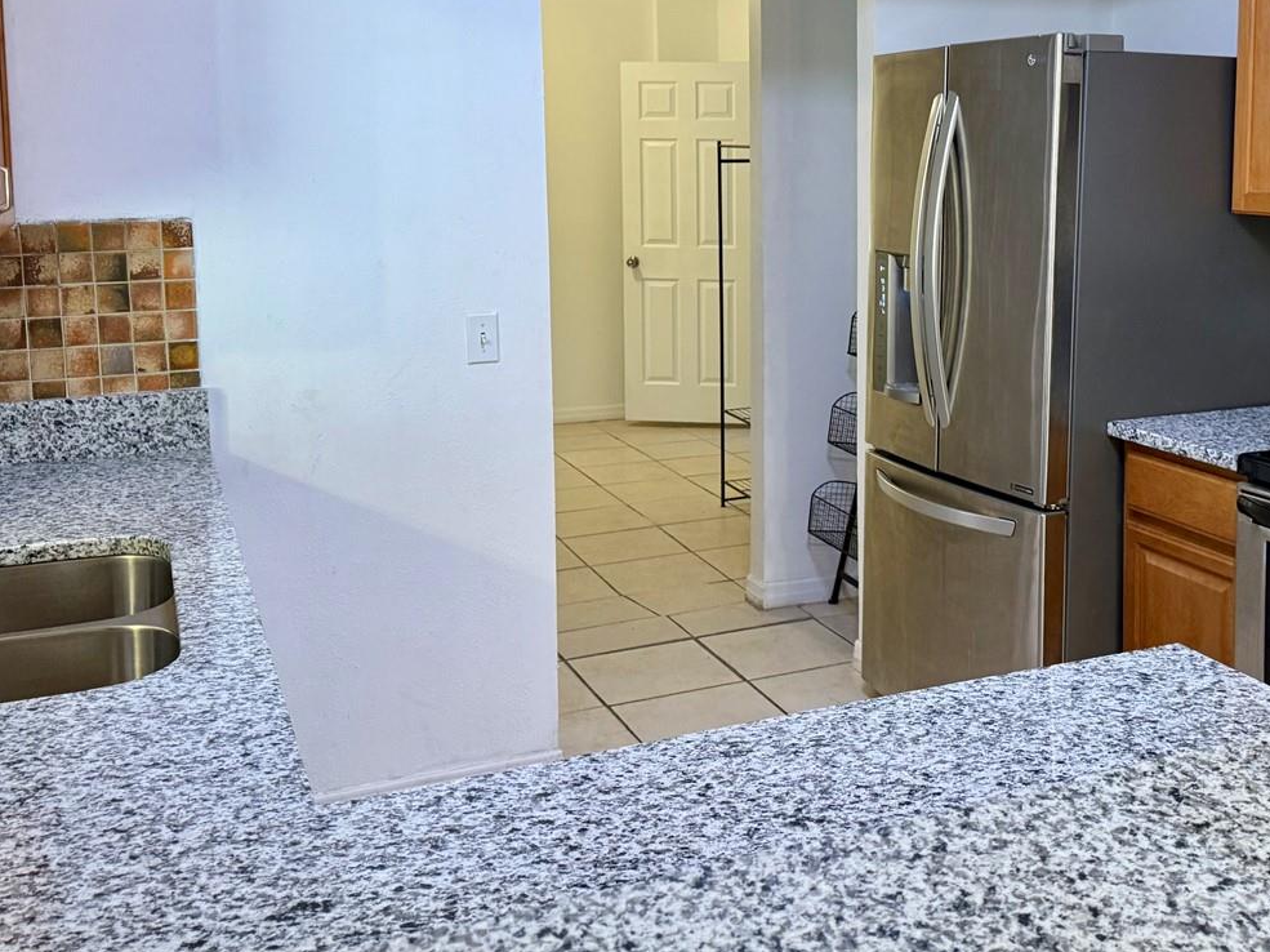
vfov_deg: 36.4
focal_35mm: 39
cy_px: 307
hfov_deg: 47.3
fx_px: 1430
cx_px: 824
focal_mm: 6.76
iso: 250
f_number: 1.78
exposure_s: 1/60
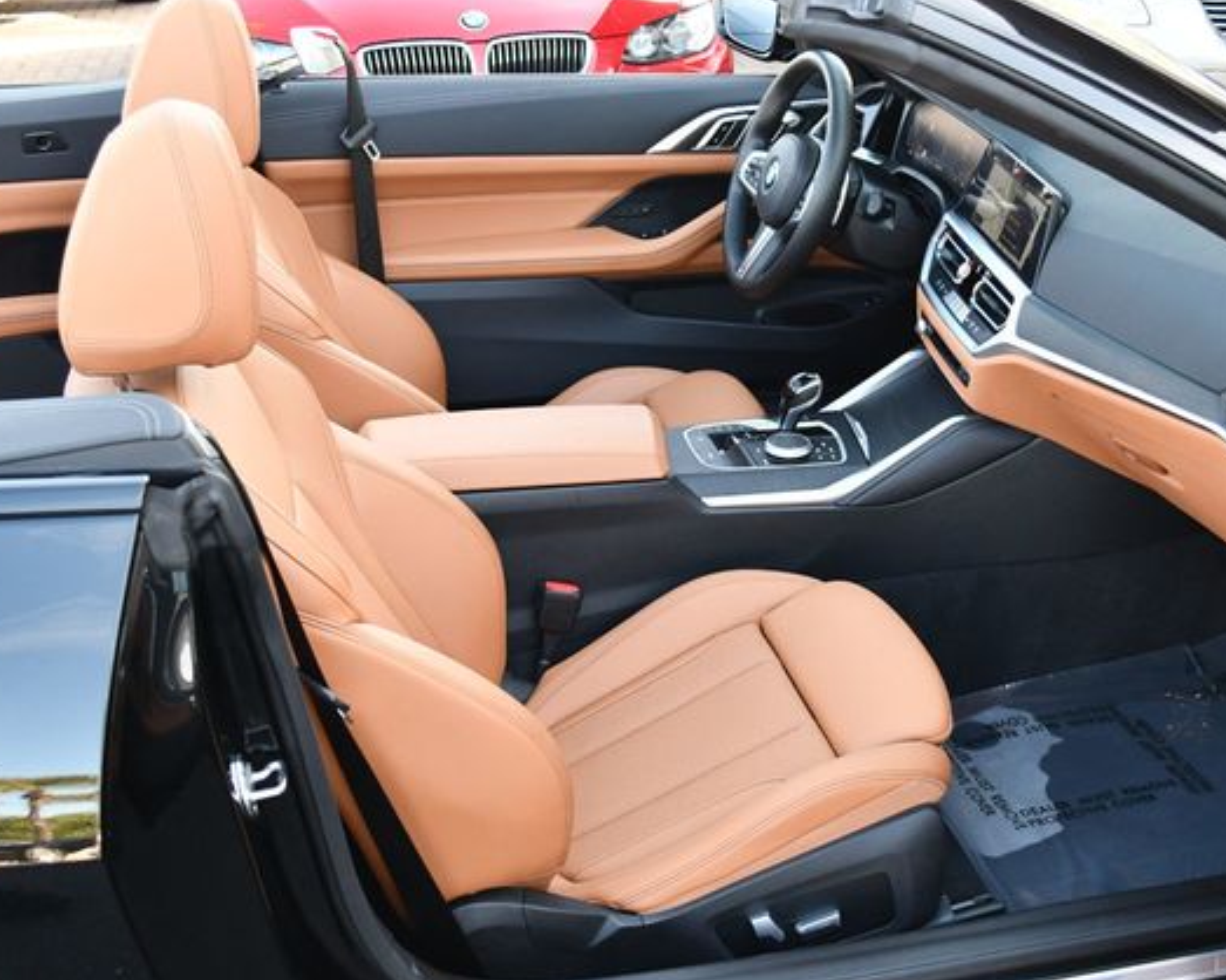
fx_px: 1668
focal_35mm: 46
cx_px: 677
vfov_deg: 32.7
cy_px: 492
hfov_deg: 40.3
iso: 720
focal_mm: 20
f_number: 3.8
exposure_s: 1/250
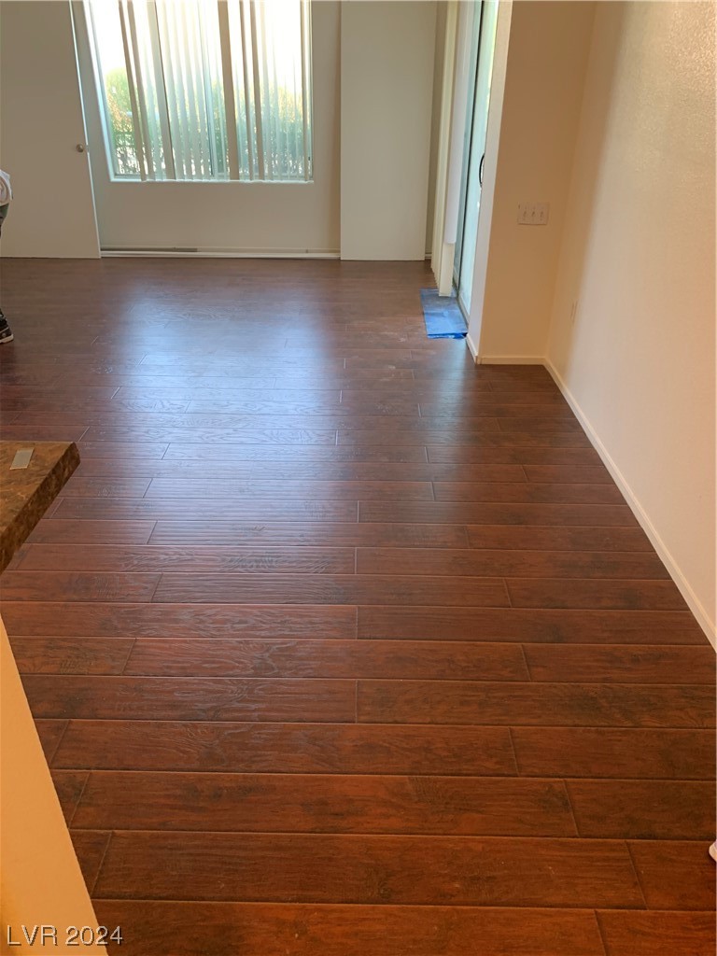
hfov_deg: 53.1
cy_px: 478
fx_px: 718
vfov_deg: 67.3
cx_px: 358
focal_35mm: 26
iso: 160
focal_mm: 4.25
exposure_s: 1/60
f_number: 1.8
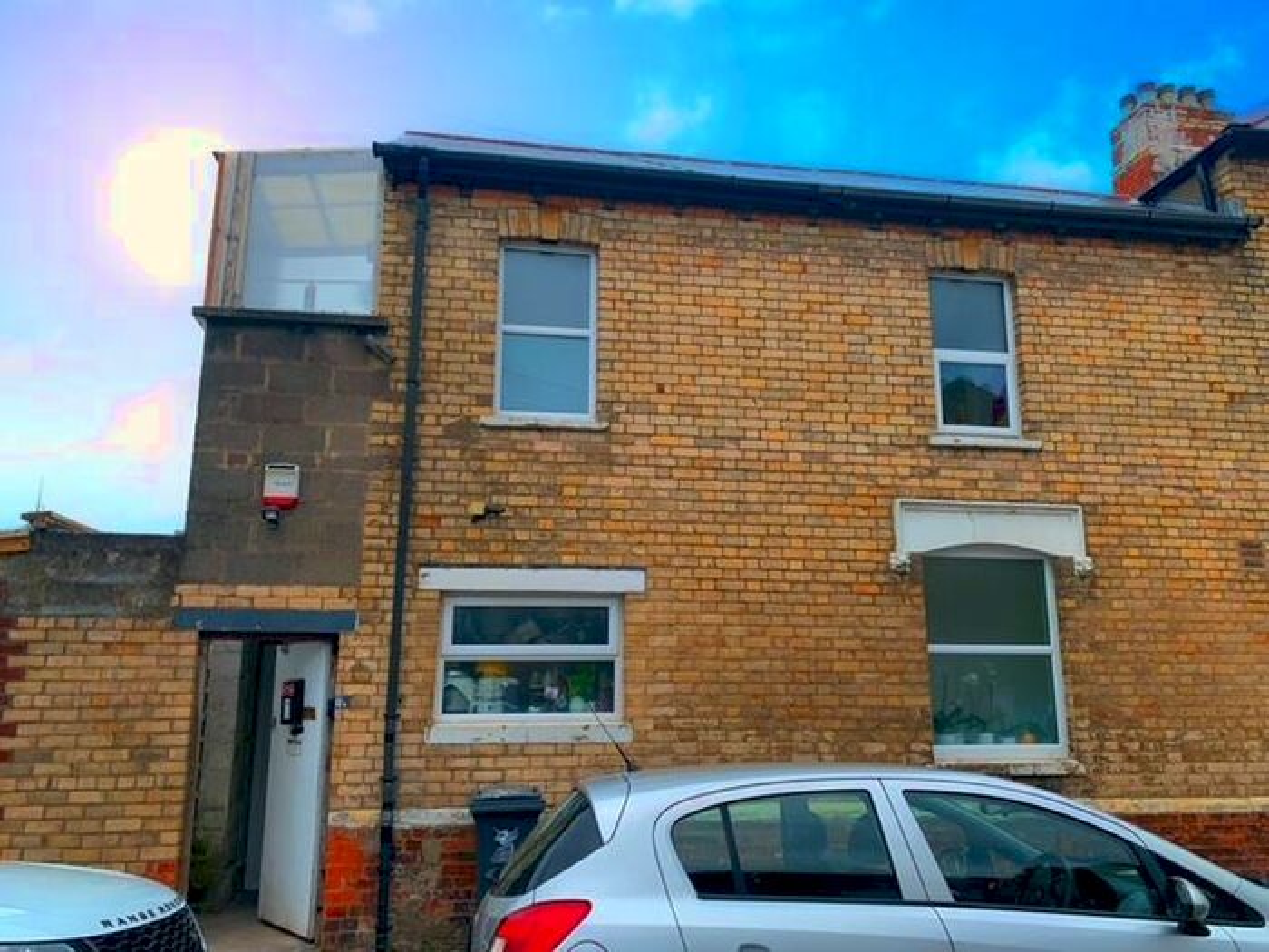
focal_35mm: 26
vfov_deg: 53.1
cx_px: 634
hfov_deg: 67.3
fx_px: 953
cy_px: 476
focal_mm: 4.25
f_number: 1.8
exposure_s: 1/2114
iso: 25
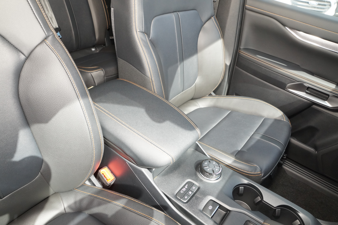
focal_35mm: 24
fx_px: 225
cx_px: 169
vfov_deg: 53.1
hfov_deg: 73.8
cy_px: 112
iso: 800
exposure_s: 1/125
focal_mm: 16
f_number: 9
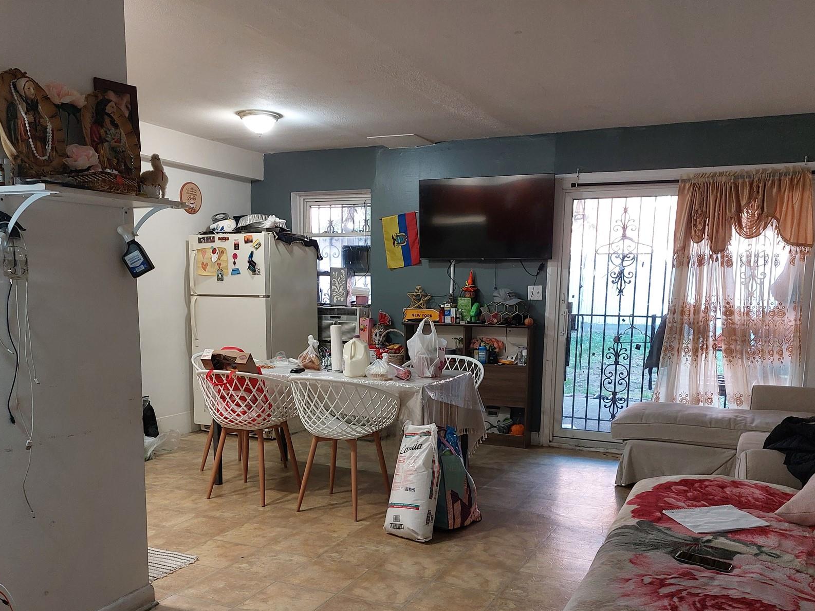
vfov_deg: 45.0
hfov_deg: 58.3
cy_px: 392
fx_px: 730
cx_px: 391
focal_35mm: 31
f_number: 1.8
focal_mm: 5.23
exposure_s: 1/60
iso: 320
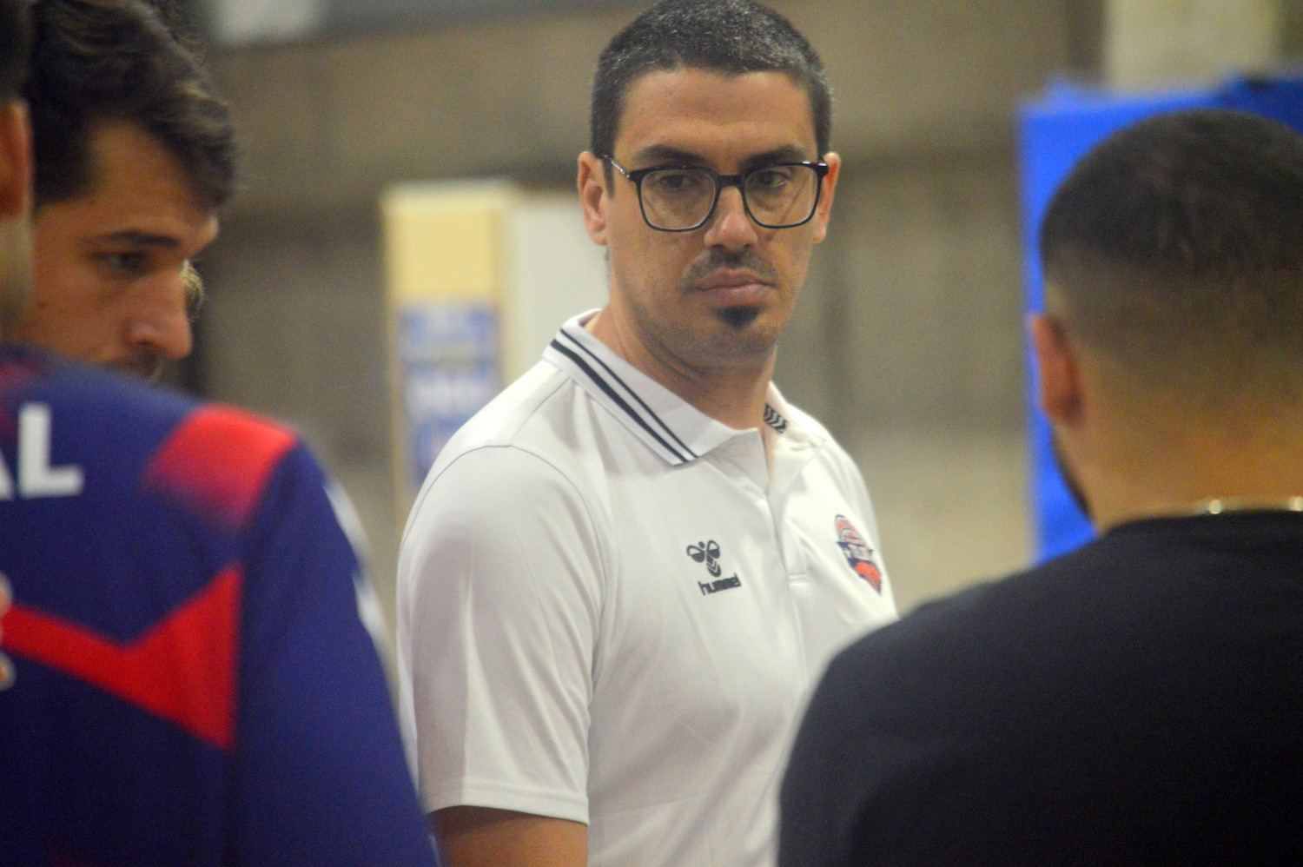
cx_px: 652
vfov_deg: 4.9
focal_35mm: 278
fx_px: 10037
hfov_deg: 7.4
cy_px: 434
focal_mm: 185
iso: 1400
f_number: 5
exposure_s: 1/250
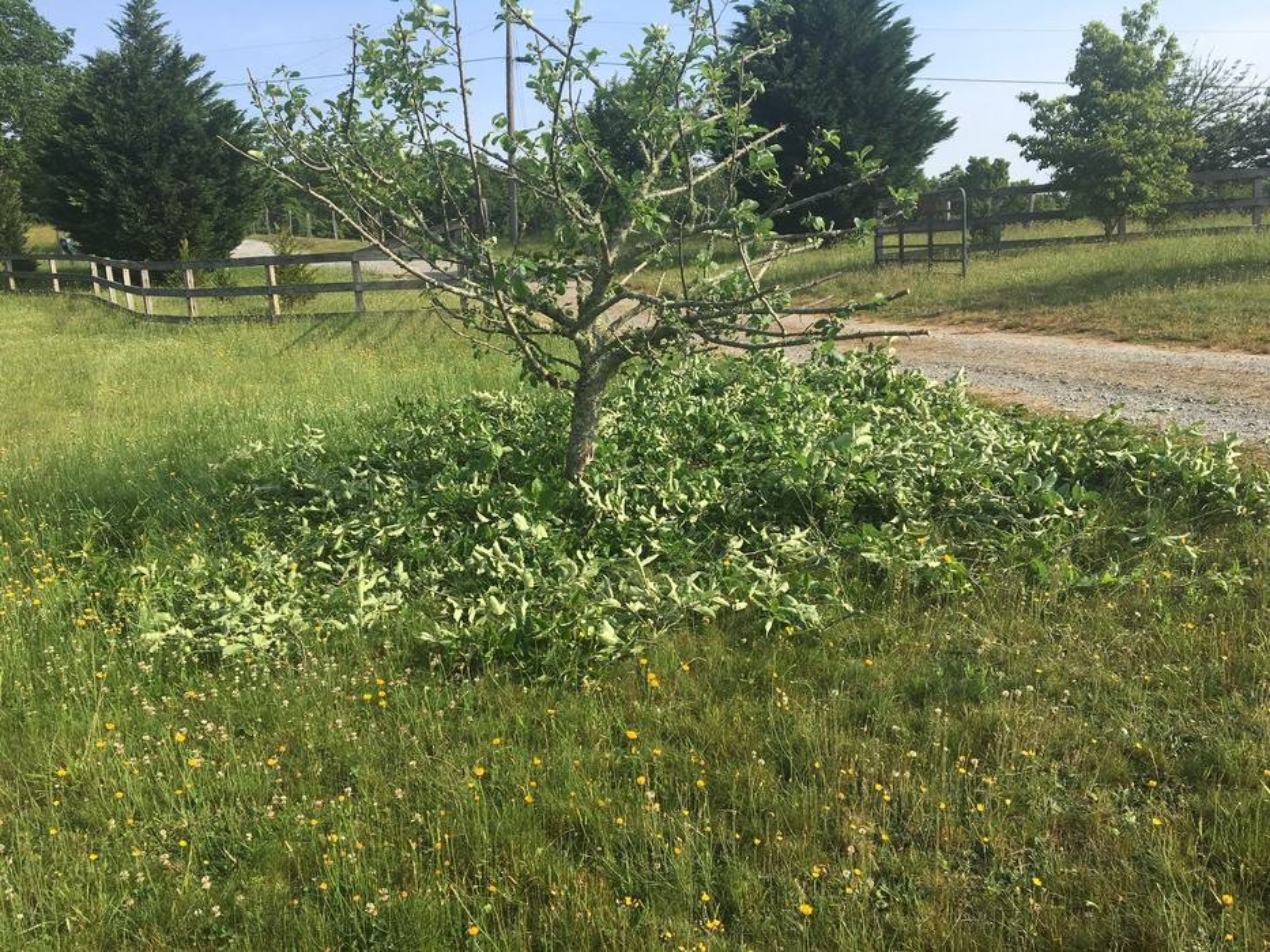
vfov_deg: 48.2
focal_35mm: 29
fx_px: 1064
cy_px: 476
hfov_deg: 61.7
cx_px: 635
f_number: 2.2
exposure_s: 1/1083
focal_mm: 4.15
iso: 25
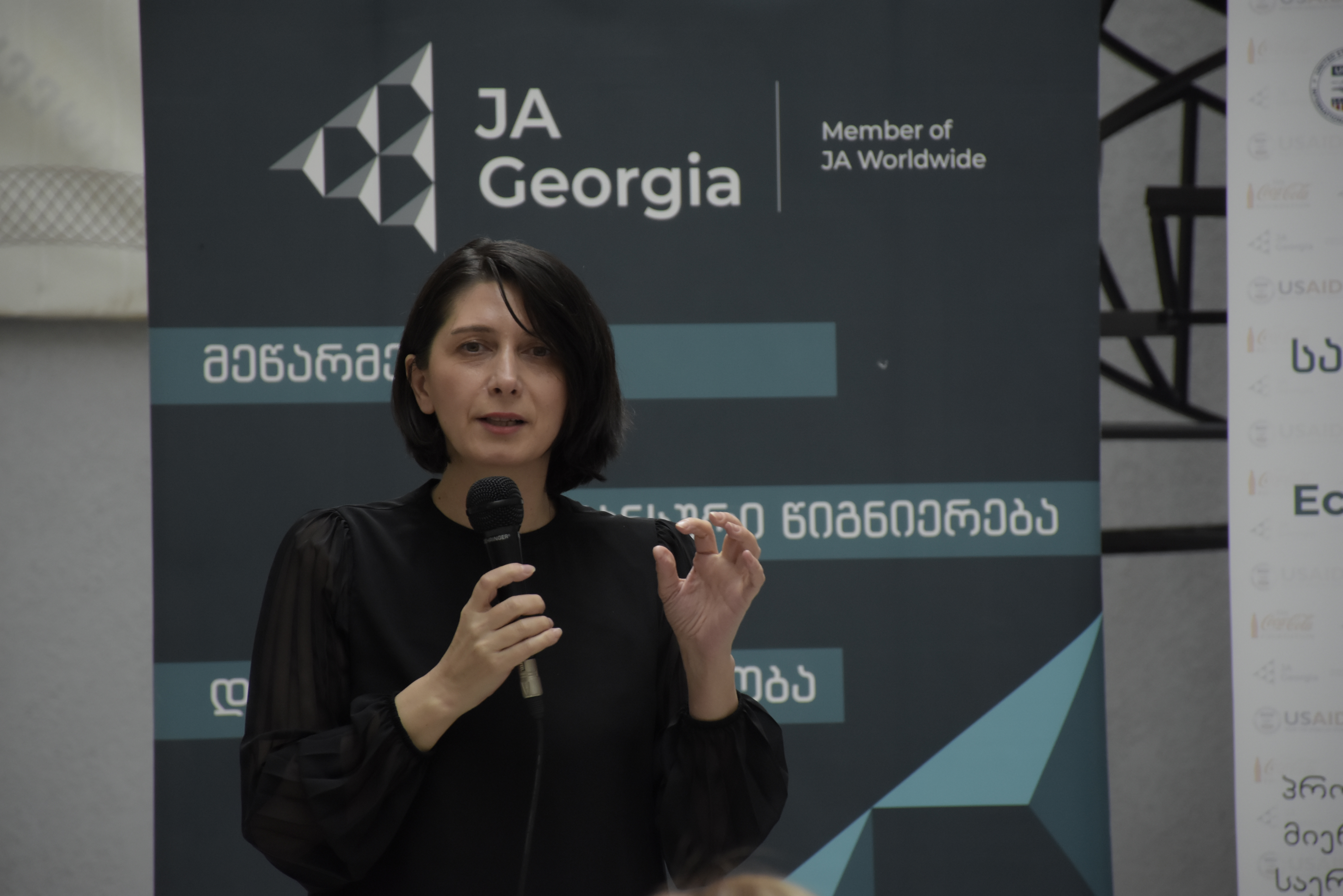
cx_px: 672
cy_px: 448
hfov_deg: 9.8
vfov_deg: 6.5
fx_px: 7836
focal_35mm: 210
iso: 1000
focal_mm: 140
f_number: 5.6
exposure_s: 1/125
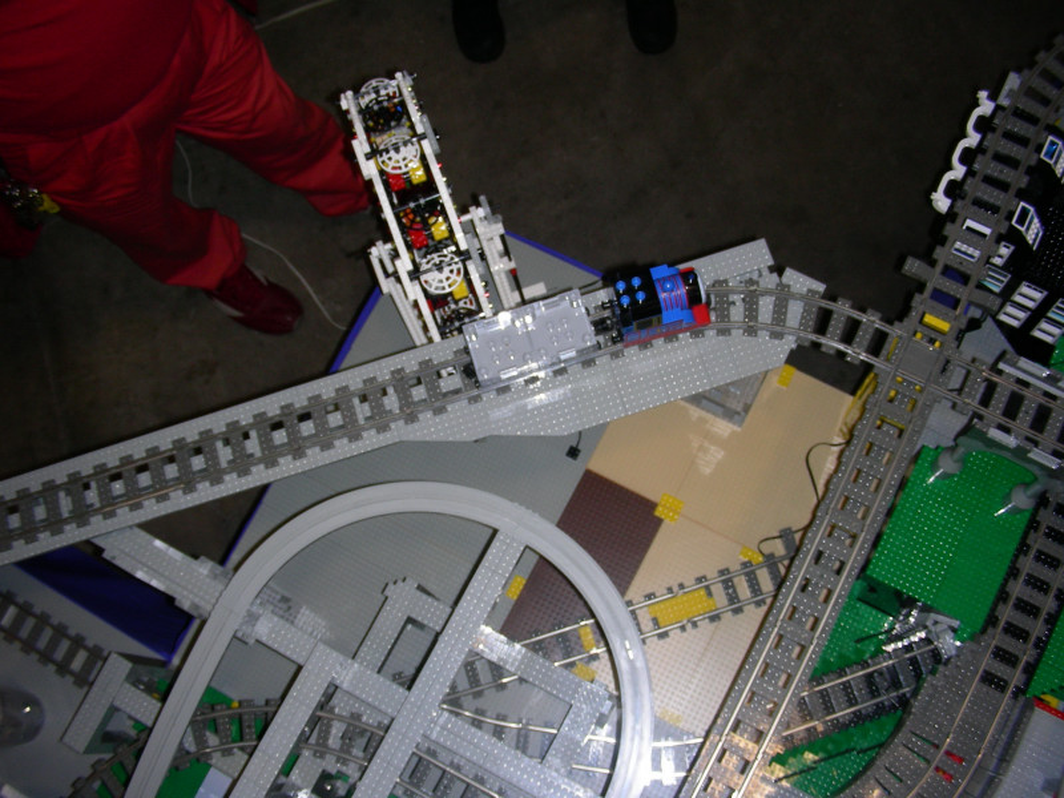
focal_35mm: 38
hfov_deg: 49.0
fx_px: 1168
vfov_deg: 37.7
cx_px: 532
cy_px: 399
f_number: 3.5
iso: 50
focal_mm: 6.3
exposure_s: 1/60.1
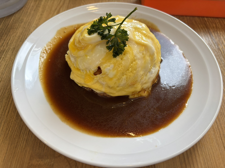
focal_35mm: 26
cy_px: 84
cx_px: 112
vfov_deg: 53.1
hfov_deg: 67.3
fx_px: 169
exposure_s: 1/100
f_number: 1.6
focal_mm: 5.96
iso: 100
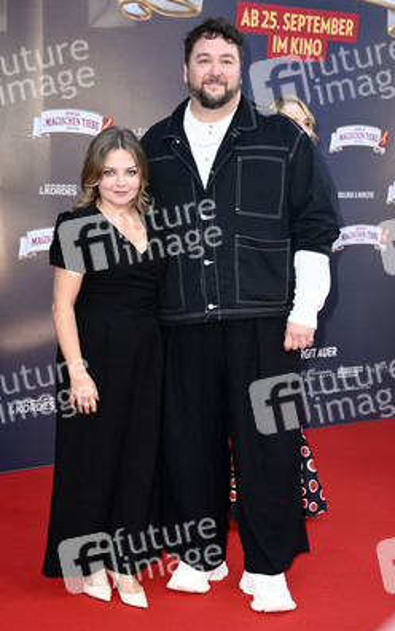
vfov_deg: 28.6
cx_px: 186
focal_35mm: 72
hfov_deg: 18.1
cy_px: 317
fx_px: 1238
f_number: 5.6
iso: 640
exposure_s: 1/250
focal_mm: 70
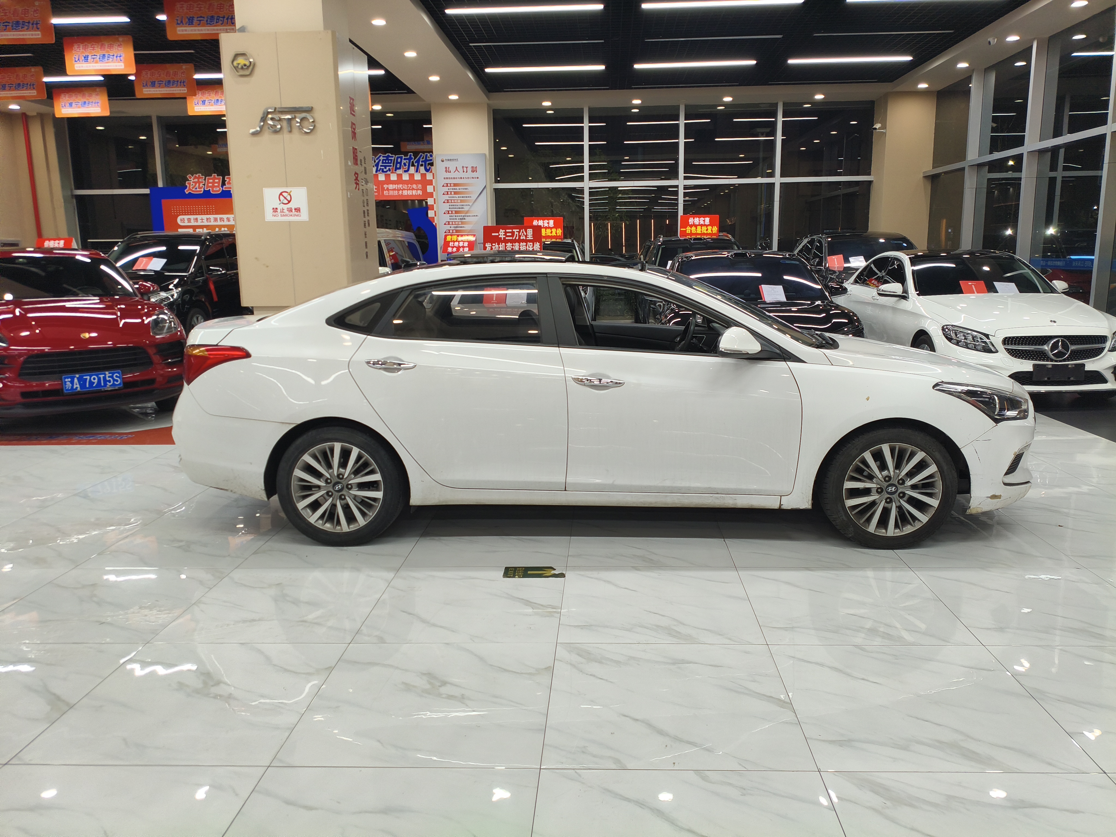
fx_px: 838
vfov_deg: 53.1
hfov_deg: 67.3
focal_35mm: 26
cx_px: 558
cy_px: 418
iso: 80
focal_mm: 4.94
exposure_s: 1/100
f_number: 1.5
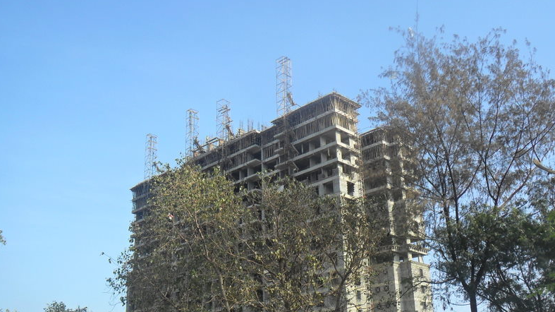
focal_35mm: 41
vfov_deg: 28.8
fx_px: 603
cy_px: 203
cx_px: 279
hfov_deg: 49.4
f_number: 4
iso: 100
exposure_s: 1/500
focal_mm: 6.6
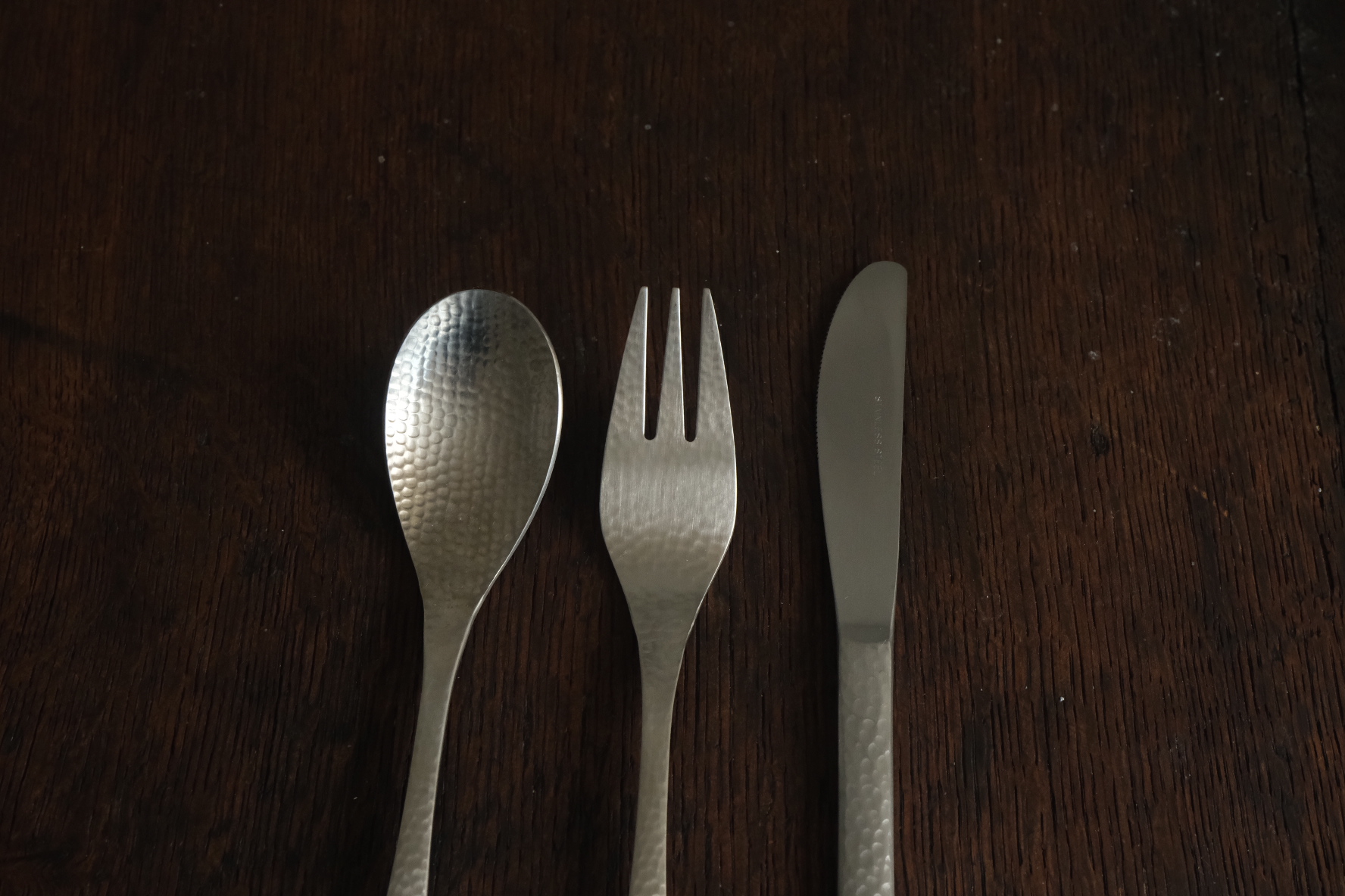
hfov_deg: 35.6
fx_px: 2092
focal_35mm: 56
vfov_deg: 24.2
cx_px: 672
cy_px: 448
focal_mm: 37.4
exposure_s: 1/160
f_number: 7.1
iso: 3200
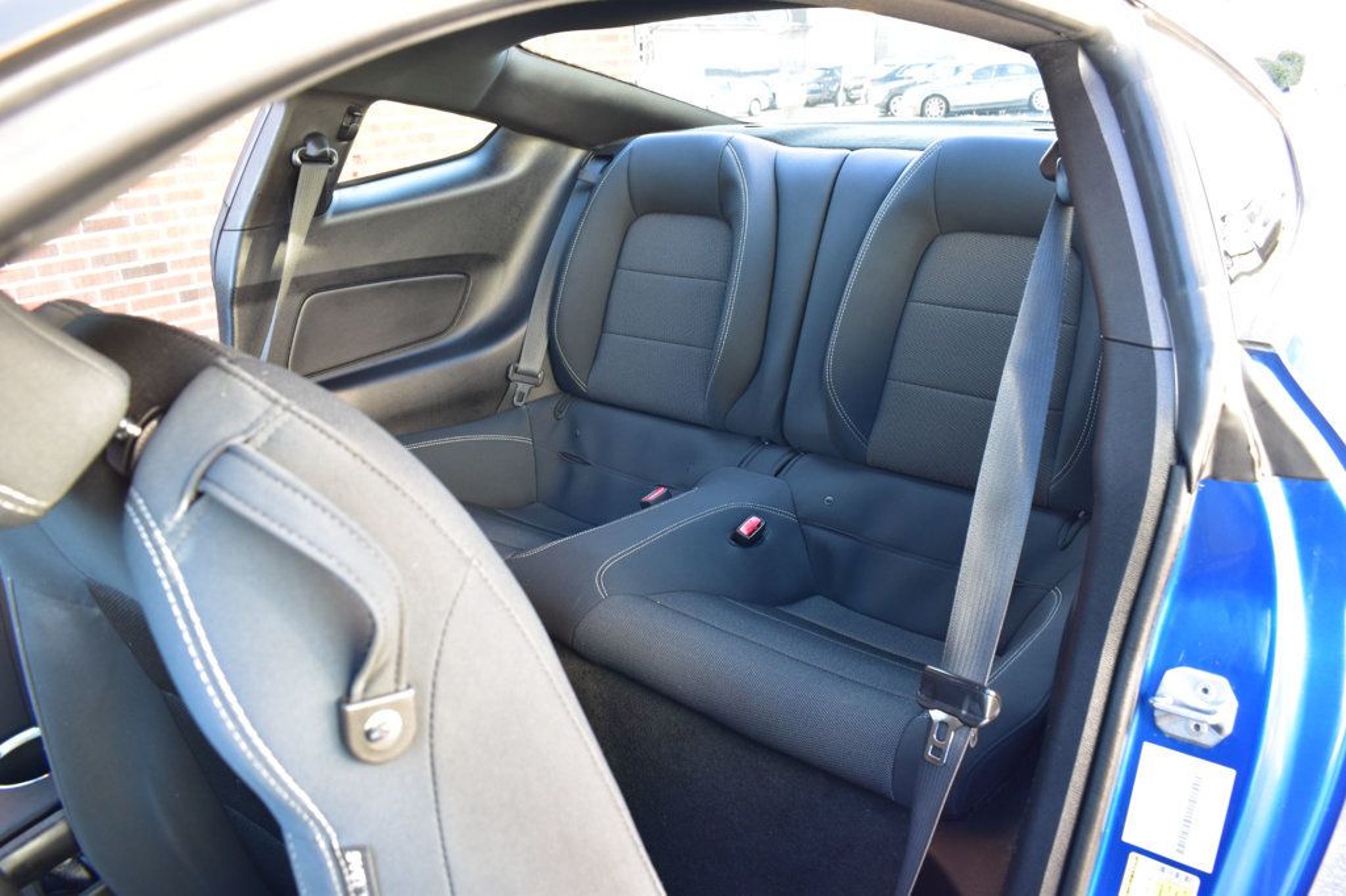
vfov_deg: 47.9
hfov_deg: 67.4
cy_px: 448
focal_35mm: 27
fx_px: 1009
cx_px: 673
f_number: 6.3
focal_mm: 18
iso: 400
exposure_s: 1/15
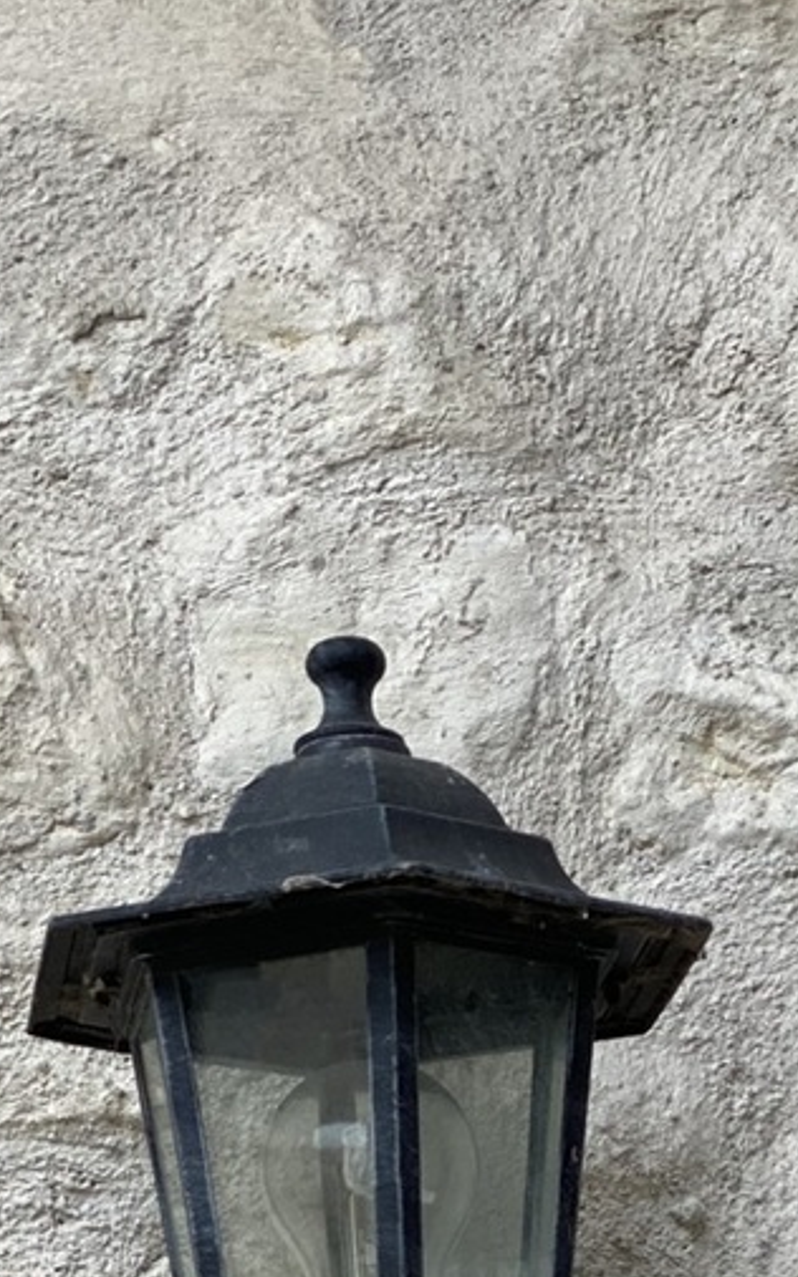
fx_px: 5466
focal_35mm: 157
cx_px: 356
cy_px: 1633
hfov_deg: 8.3
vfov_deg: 12.9
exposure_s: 1/122
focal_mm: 6
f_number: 2
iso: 32
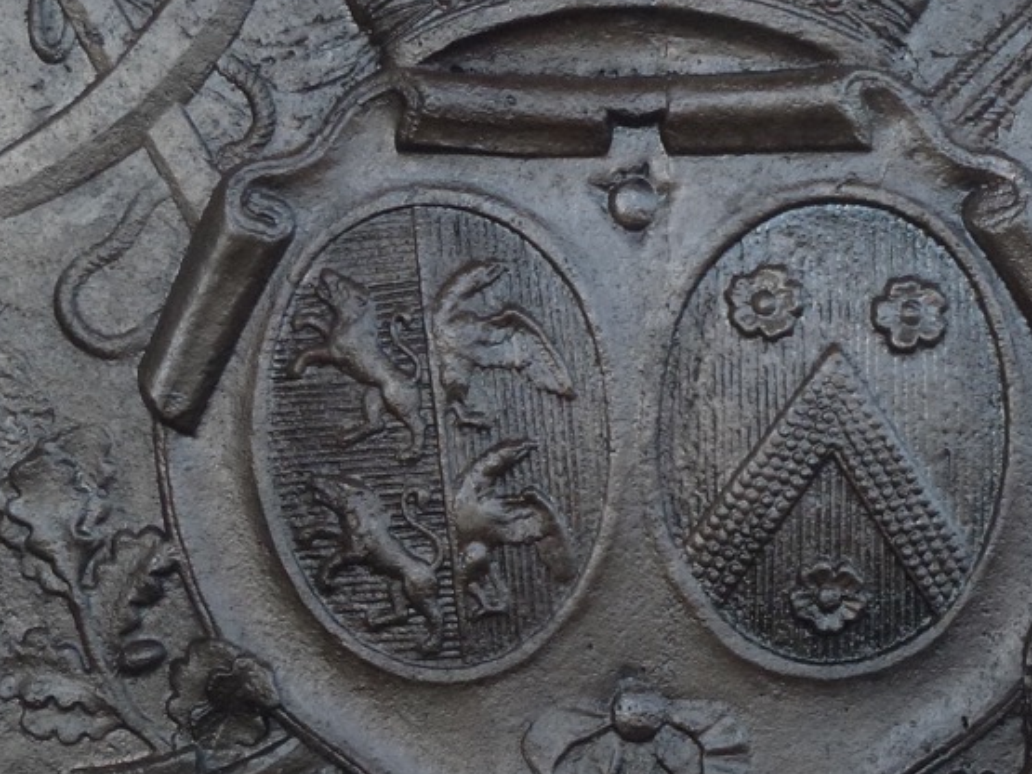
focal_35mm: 106
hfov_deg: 18.5
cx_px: 653
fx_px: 3159
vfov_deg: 14.0
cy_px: 370
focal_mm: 8.7
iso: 400
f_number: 4.1
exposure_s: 1/80
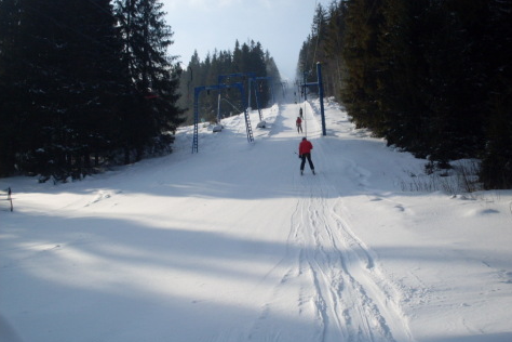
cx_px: 256
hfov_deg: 48.5
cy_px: 168
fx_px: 569
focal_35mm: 40
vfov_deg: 33.4
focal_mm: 6.3
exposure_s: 1/350
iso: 80
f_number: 8.4
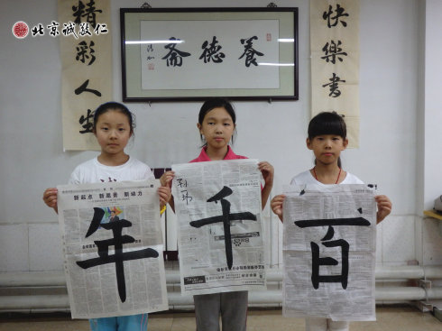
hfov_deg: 55.4
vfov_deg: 42.9
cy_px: 166
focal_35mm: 33
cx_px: 221
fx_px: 421
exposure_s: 1/60
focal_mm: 6
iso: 400
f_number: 3.4
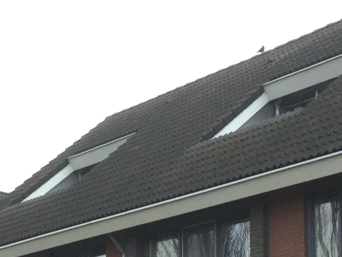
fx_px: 1087
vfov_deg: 13.1
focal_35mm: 110
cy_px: 309
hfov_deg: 17.8
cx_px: 112
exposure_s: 1/33
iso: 80
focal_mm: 3.3
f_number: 2.4
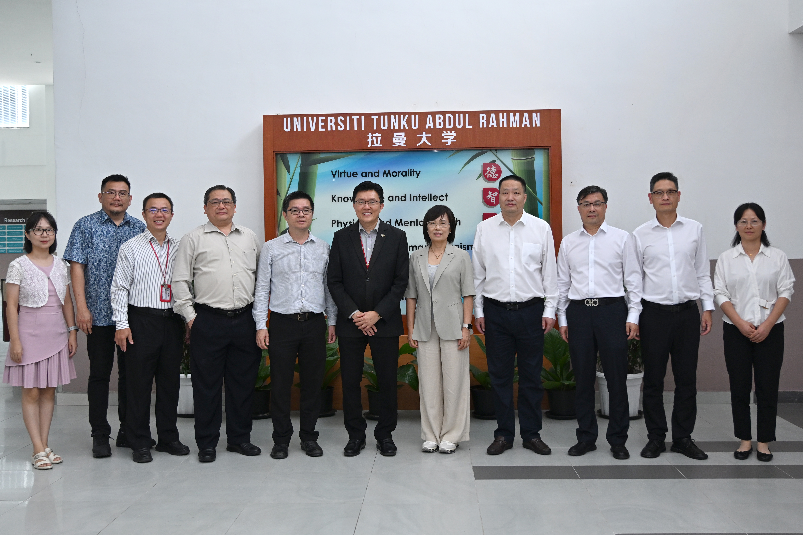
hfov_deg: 53.1
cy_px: 268
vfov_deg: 36.9
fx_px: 803
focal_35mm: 36
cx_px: 402
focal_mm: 24
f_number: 4
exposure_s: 1/60
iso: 400
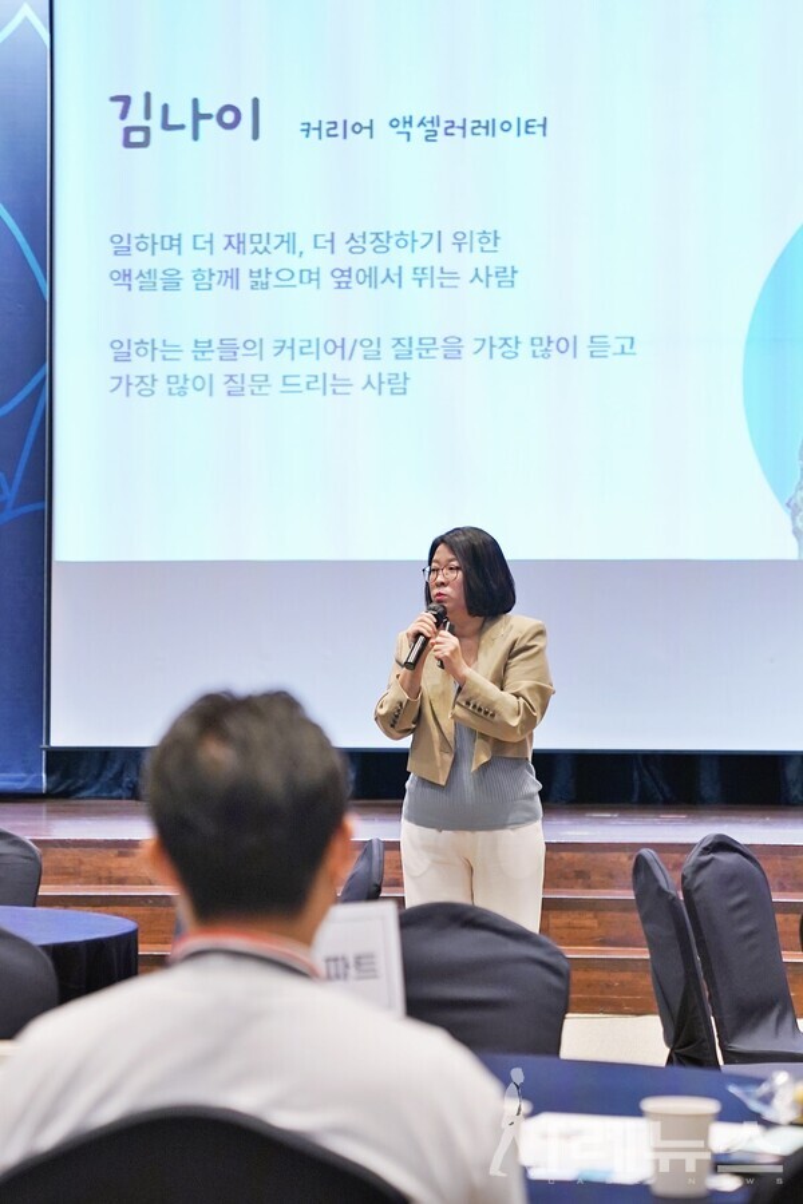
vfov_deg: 19.5
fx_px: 3513
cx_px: 402
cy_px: 602
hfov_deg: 13.0
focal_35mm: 105
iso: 1250
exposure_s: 1/100
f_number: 2.8
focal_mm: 70
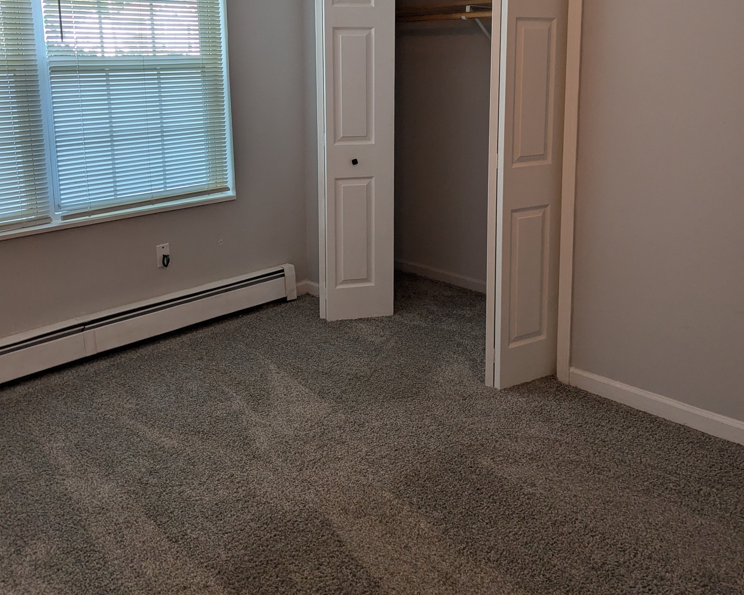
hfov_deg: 55.7
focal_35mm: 32
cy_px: 179
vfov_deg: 44.8
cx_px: 365
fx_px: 705
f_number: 1.85
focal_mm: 6.81
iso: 138
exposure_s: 1/120
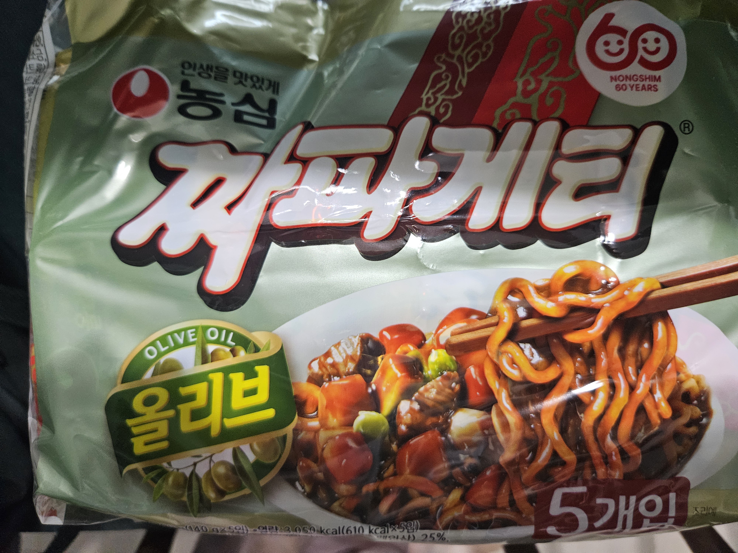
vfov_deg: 58.9
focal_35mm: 23
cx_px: 369
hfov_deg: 73.9
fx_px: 490
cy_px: 276
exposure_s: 1/120
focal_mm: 5.4
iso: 1000
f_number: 1.8
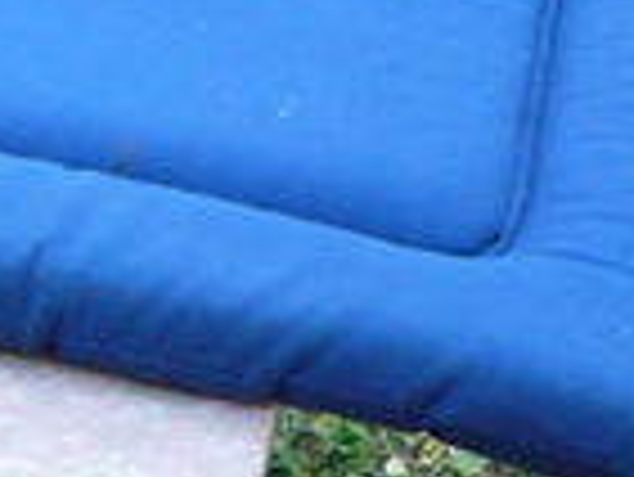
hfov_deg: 8.1
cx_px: -1178
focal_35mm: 213
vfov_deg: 7.0
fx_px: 3904
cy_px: 364
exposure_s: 1/50
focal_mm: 5.2
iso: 100
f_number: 3.3
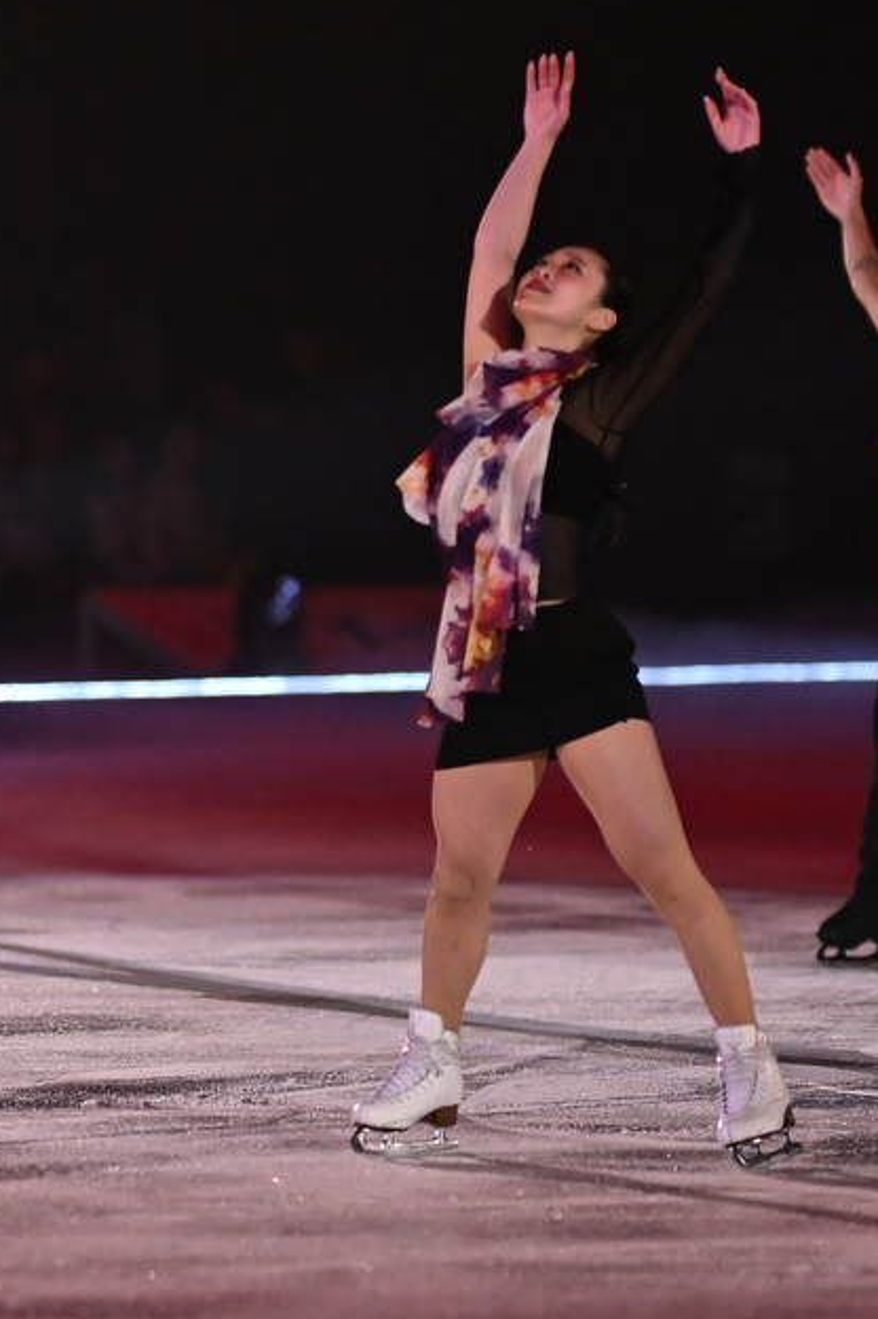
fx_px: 15198
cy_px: 327
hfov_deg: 3.3
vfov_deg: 5.0
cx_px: -623
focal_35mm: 415
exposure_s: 1/4000
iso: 2500
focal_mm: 135
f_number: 1.8
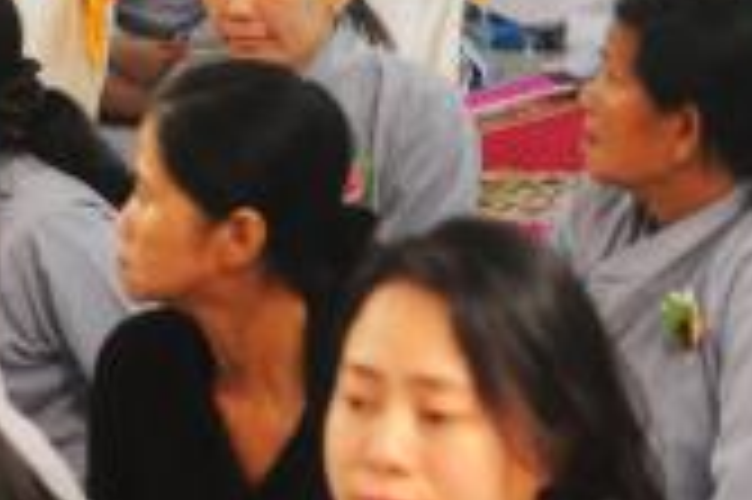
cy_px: -336
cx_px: -59
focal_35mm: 219
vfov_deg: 6.2
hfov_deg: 9.3
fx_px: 4570
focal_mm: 38
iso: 800
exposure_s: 1/80
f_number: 2.8
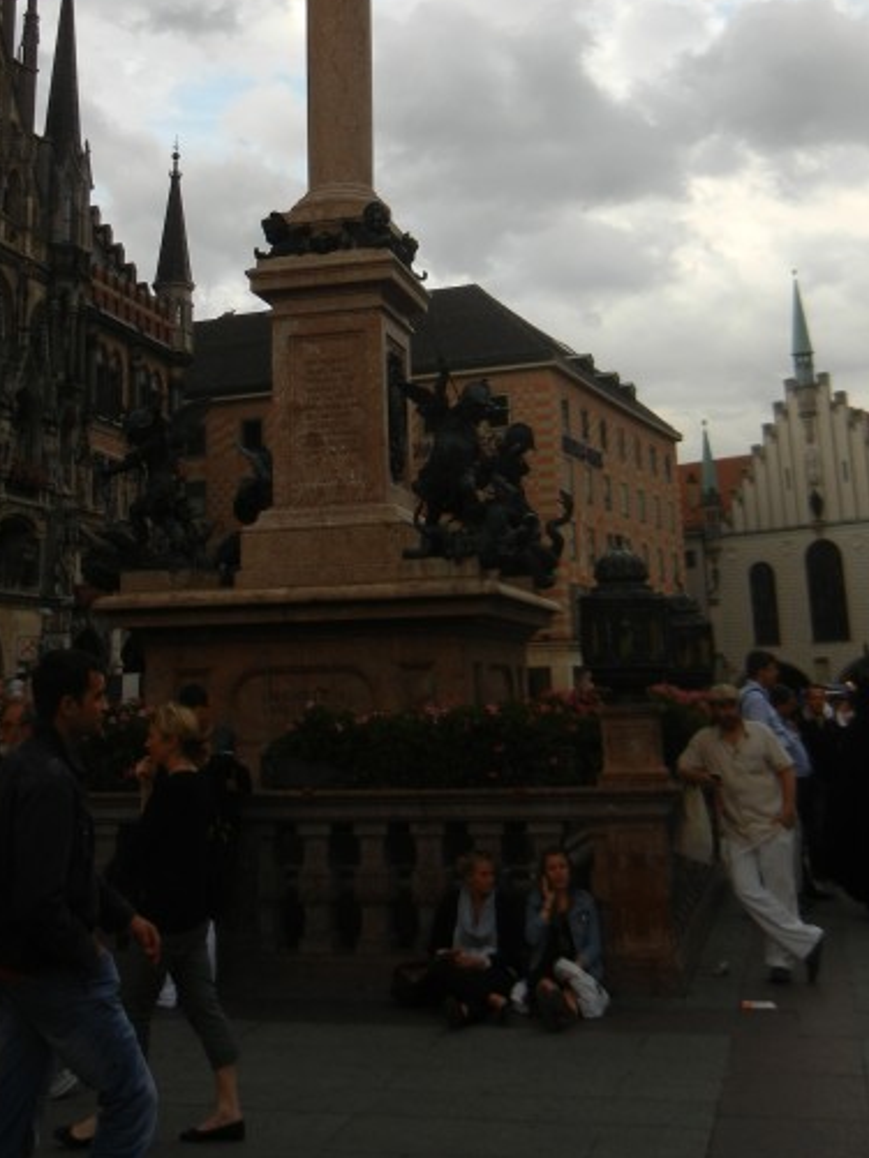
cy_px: 298
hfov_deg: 31.5
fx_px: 1539
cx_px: 391
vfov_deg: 40.2
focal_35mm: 46
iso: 160
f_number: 3.5
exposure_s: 1/563
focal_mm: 5.4
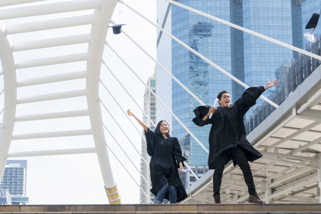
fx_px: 455
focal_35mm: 51
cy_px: 107
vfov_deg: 26.5
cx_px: 160
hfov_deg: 38.9
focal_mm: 34
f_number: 5.6
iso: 160
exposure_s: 1/400
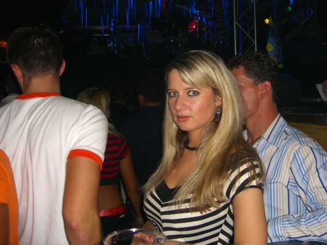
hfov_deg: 49.0
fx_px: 359
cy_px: 122
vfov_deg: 37.7
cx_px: 164
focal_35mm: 38
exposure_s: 1/60
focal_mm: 7.9
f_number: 2.8
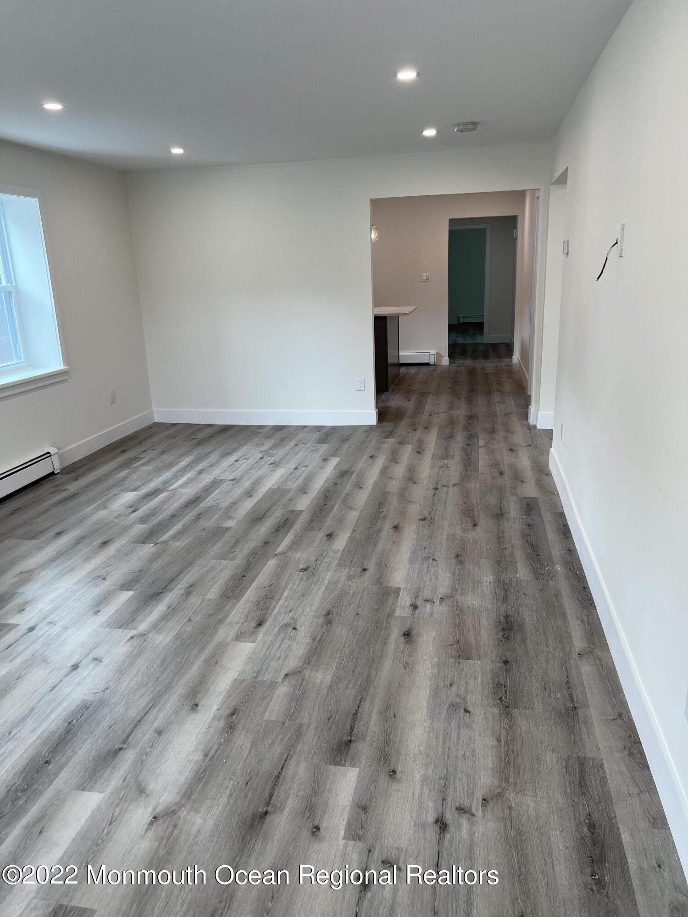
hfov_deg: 53.1
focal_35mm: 26
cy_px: 458
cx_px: 344
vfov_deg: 67.3
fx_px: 689
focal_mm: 5.7
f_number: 1.5
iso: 64
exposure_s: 1/133
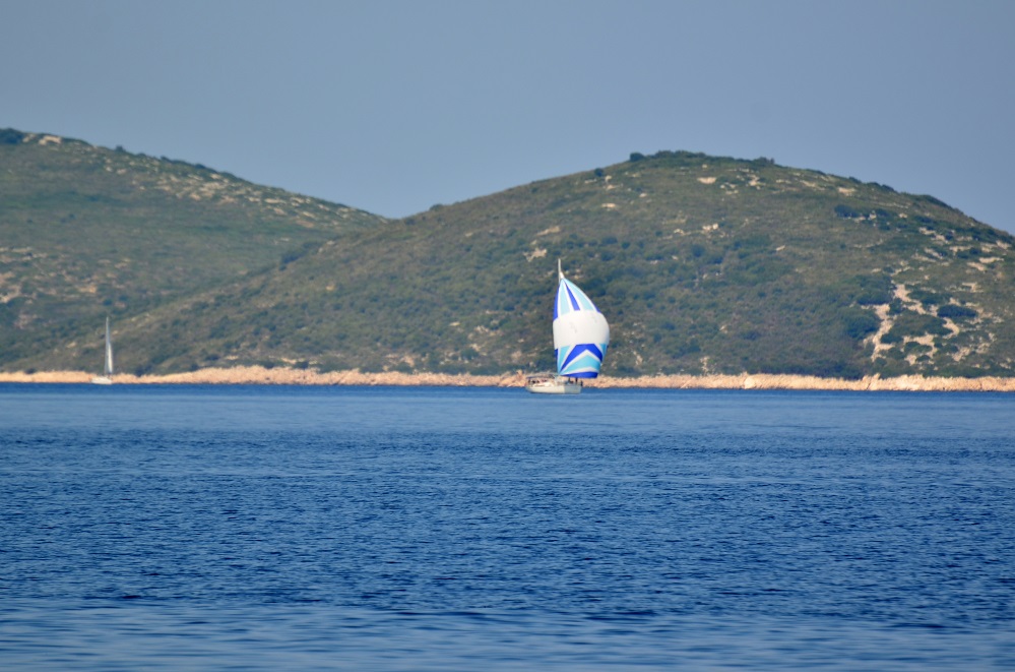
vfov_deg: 3.0
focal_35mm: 450
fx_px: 12657
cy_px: 336
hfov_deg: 4.6
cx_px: 508
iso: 100
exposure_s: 1/400
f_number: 5.6
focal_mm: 300
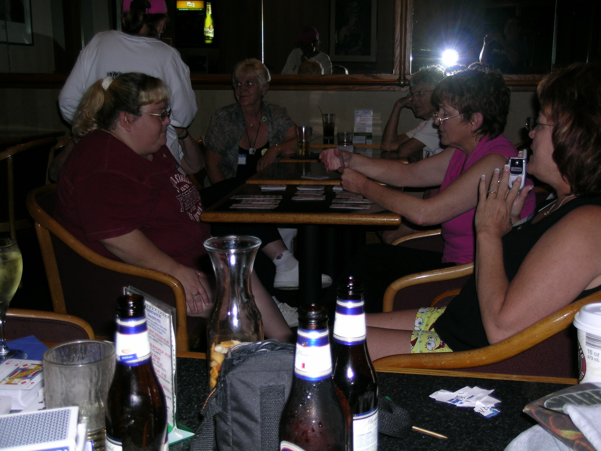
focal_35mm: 46
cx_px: 300
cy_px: 226
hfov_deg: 41.2
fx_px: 799
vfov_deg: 31.5
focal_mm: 9.5
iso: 50
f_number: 3.3
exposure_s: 1/60.1
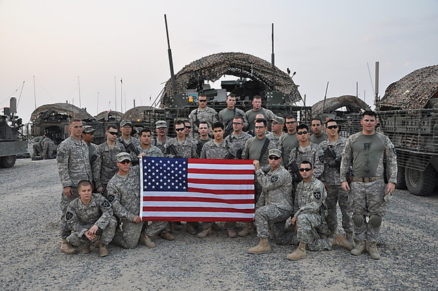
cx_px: 219
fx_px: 401
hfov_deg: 57.3
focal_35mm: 33
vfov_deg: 39.9
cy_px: 146
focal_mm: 22
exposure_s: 1/30
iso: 200
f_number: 5.6
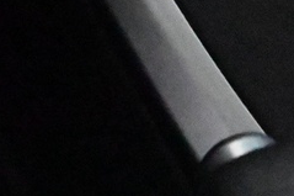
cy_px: -314
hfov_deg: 4.0
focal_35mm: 509
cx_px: 590
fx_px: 4154
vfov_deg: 2.7
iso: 22800
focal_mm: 50
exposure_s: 1/80
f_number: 6.3
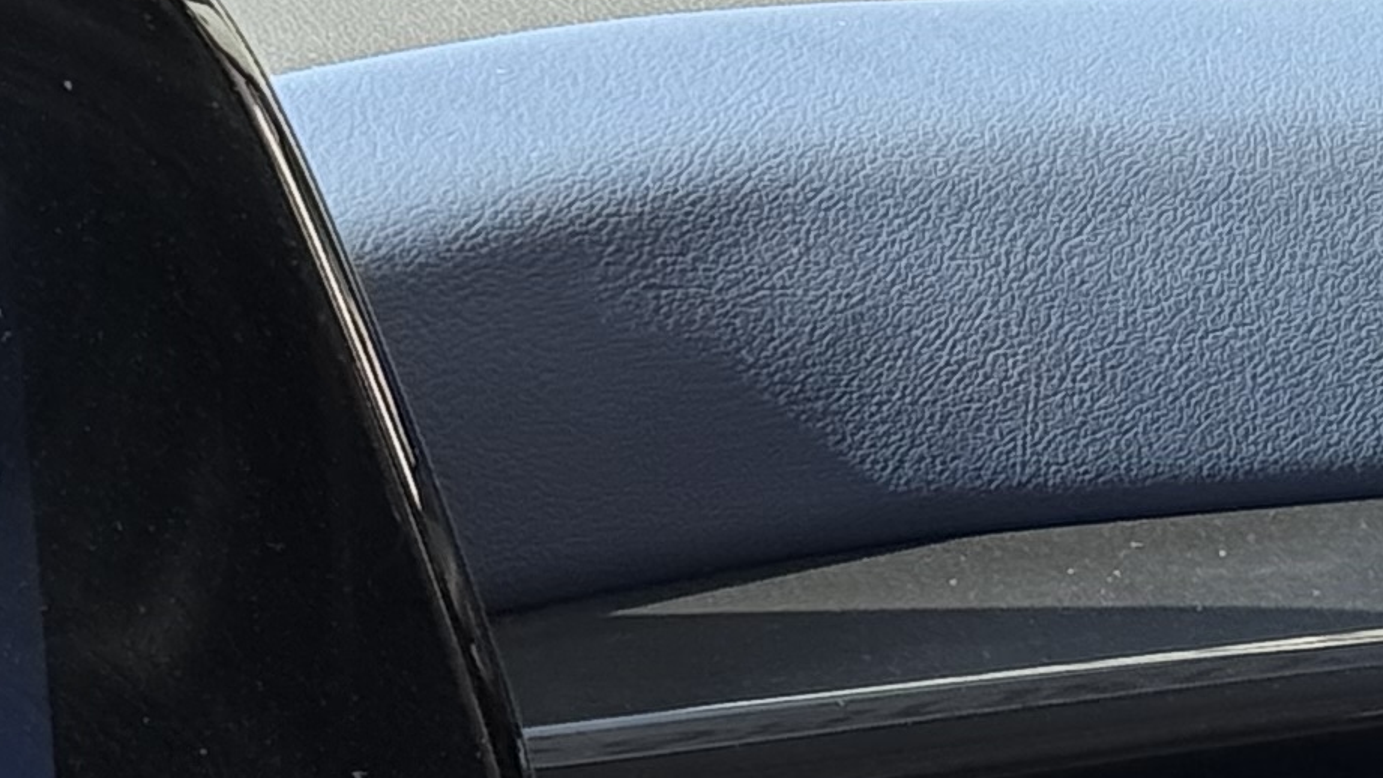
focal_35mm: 229
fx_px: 8398
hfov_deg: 8.9
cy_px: 879
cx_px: 2685
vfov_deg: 5.3
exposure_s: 1/432
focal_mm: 6.76
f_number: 1.78
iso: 100
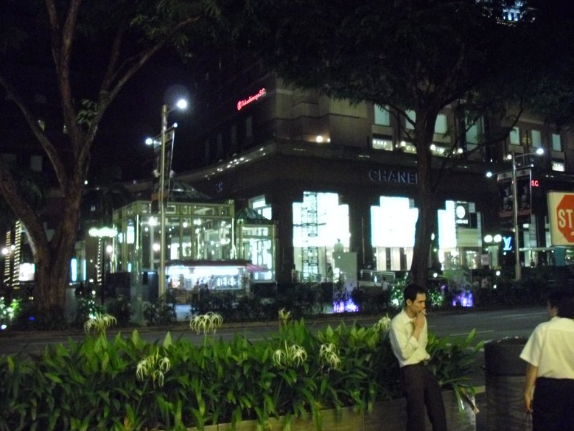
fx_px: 647
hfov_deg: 47.8
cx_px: 287
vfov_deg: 36.8
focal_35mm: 39
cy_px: 213
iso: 800
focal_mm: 6.2
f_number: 2.8
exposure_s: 1/30
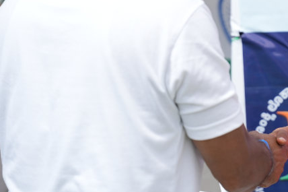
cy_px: -17
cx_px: 301
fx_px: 1335
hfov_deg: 12.1
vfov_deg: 8.2
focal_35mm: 167
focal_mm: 70
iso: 250
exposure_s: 1/2500
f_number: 2.8
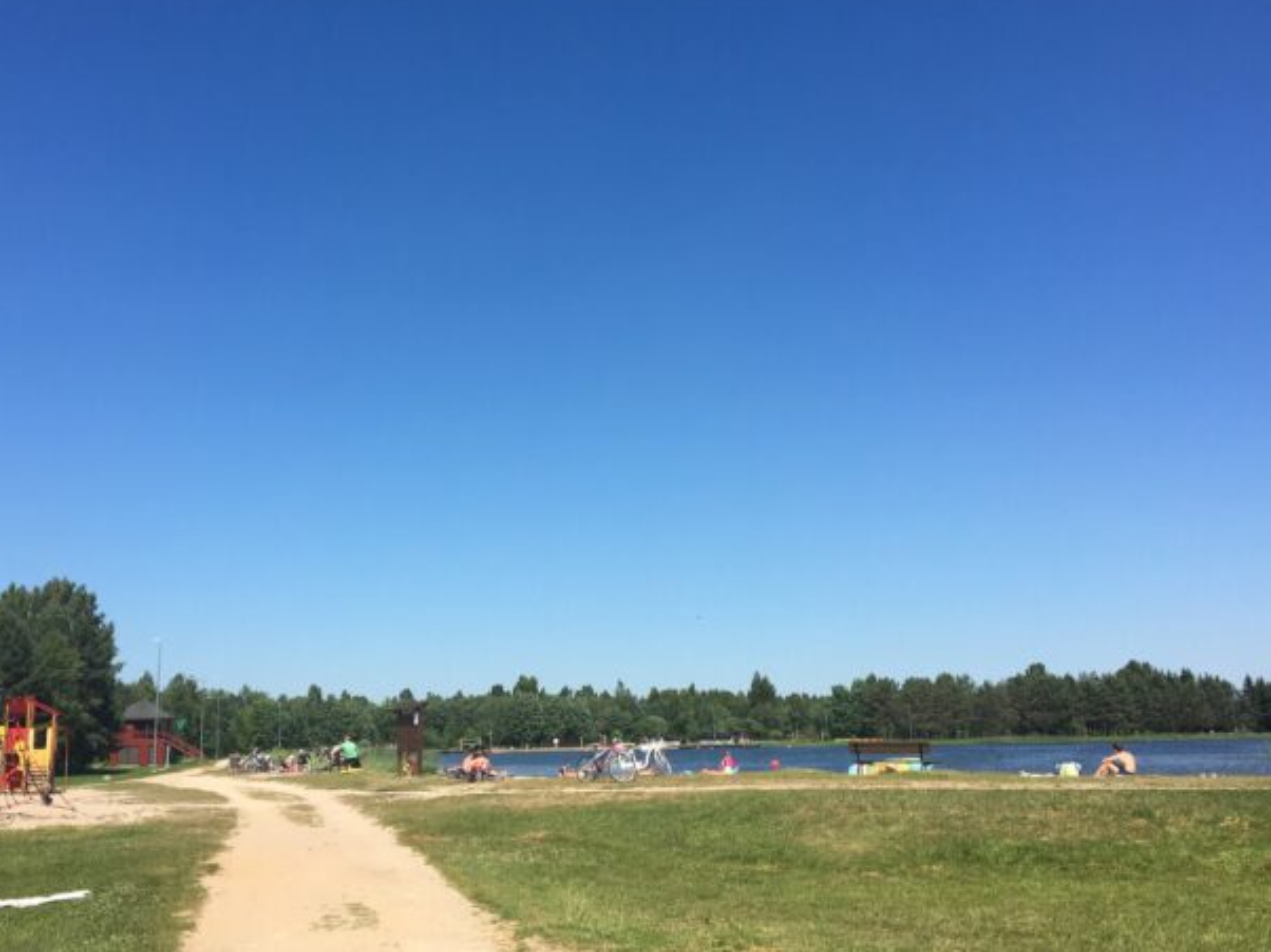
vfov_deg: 38.6
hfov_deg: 50.0
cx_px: 545
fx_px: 1358
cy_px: 445
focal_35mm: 37
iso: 25
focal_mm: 4.15
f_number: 2.2
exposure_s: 1/1876
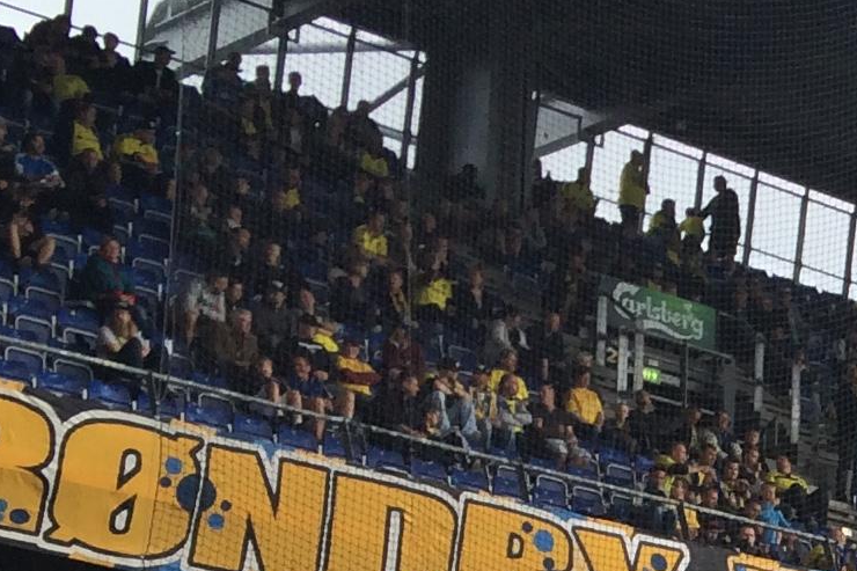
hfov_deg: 13.4
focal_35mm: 133
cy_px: 1098
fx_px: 3165
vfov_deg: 9.7
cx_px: 1662
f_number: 2.2
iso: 32
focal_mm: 4.15
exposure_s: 1/195
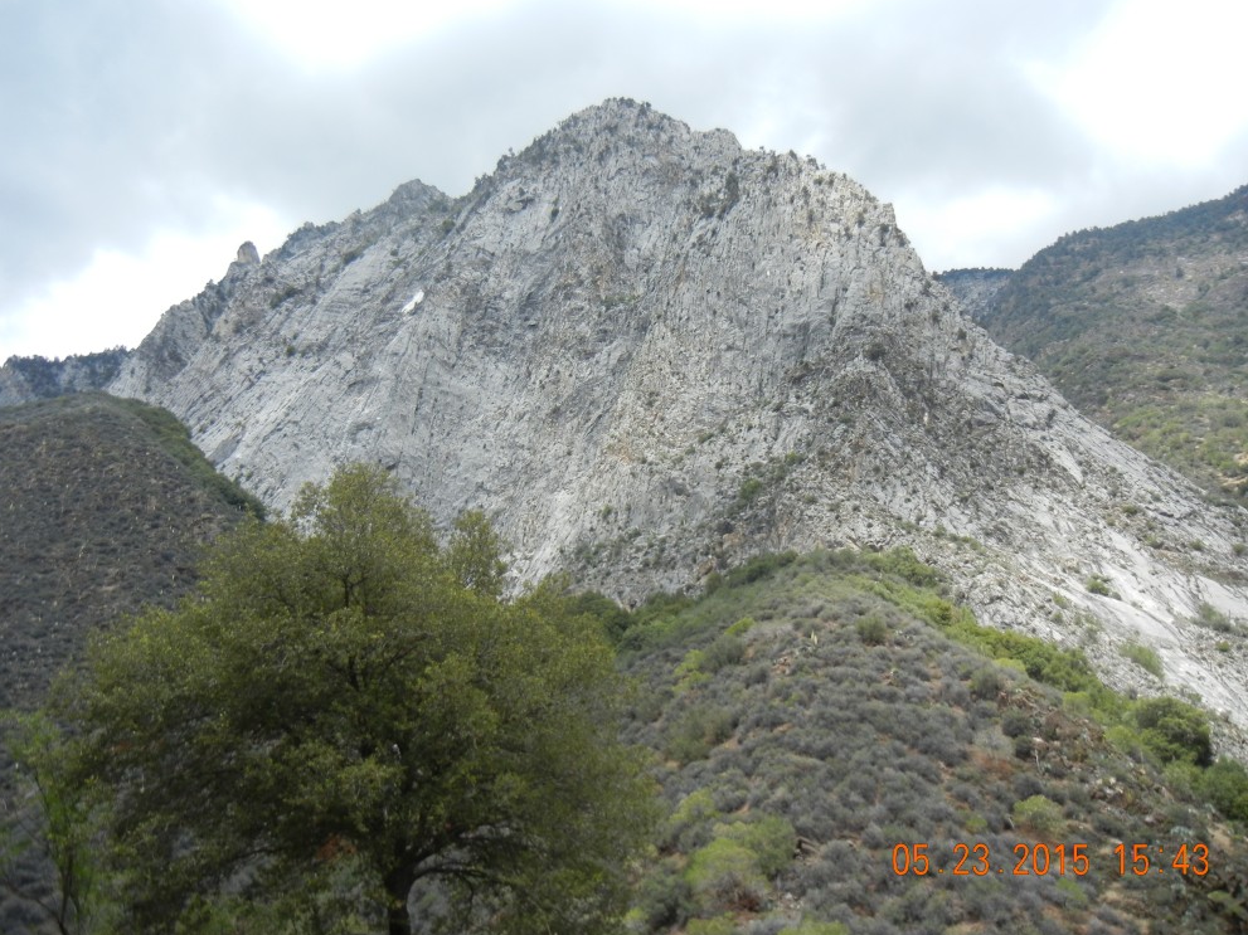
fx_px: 1117
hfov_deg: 58.3
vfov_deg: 45.4
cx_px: 644
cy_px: 477
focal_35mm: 31
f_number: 3.5
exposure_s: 1/937
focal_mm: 5.4
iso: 160
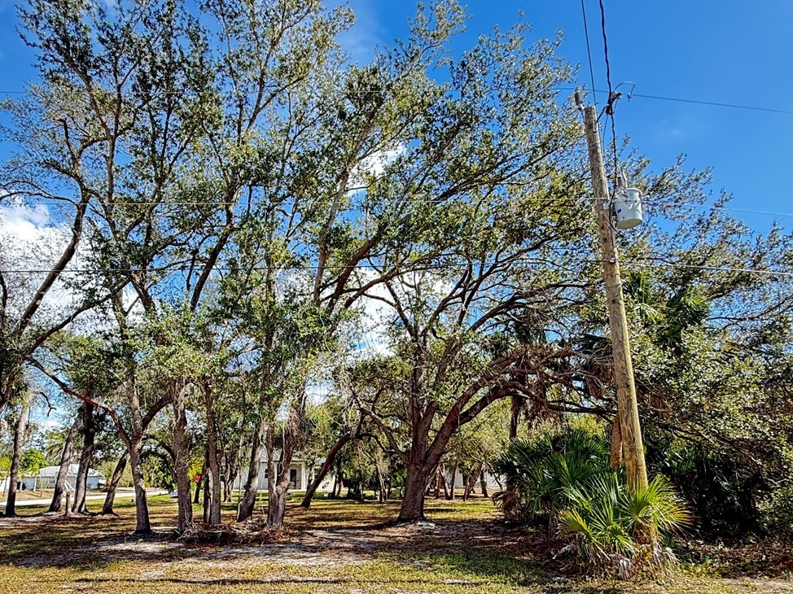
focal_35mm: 23
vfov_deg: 58.1
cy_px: 370
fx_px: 527
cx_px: 333
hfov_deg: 73.4
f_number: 2.2
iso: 64
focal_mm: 2.22
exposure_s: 1/208
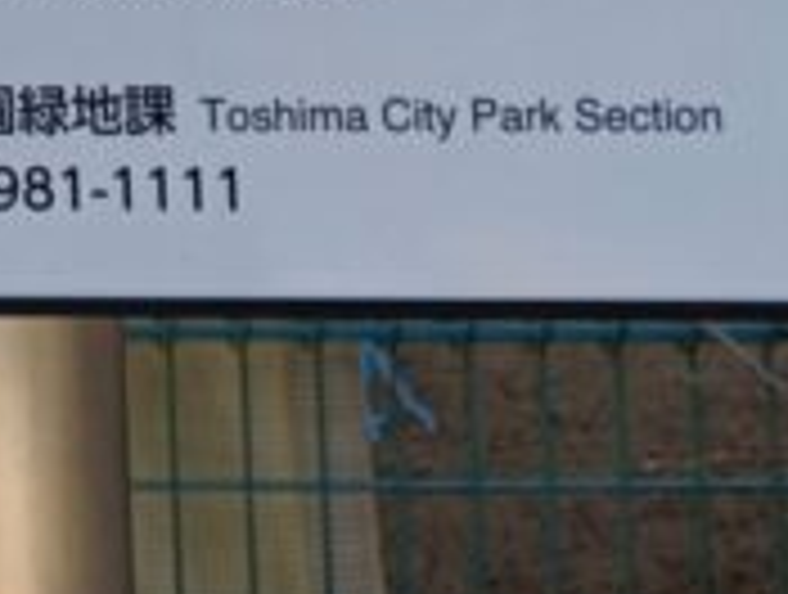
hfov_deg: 12.3
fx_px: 3330
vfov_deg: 8.9
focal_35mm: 146
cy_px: -999
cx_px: -648
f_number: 1.7
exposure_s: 1/180
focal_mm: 4.7
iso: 50
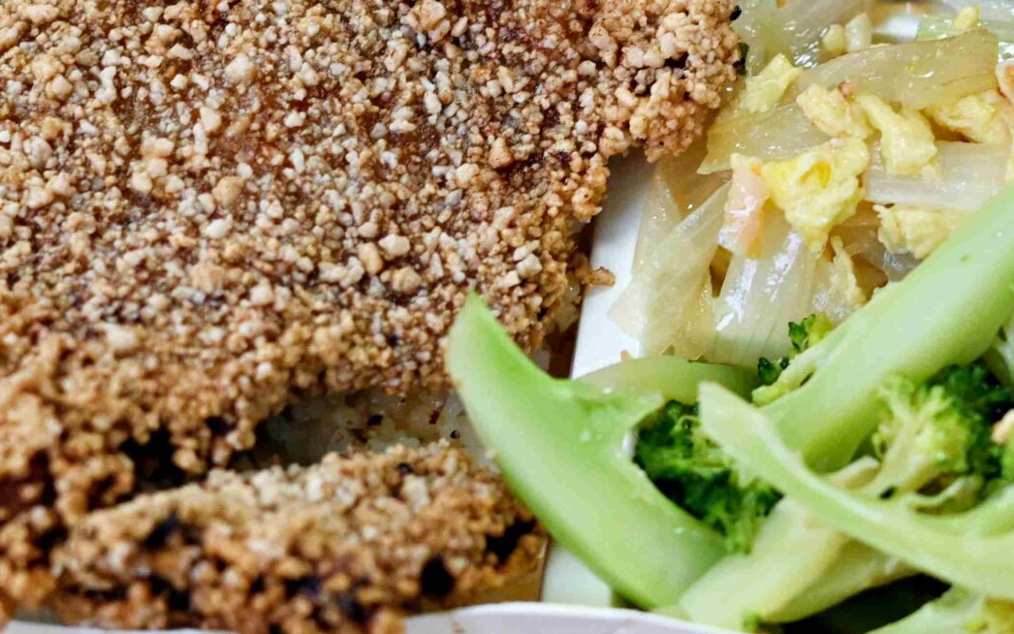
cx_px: 673
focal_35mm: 187
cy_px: 256
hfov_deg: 11.2
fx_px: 5168
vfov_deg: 7.0
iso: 900
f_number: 2.8
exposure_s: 1/160
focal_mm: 50
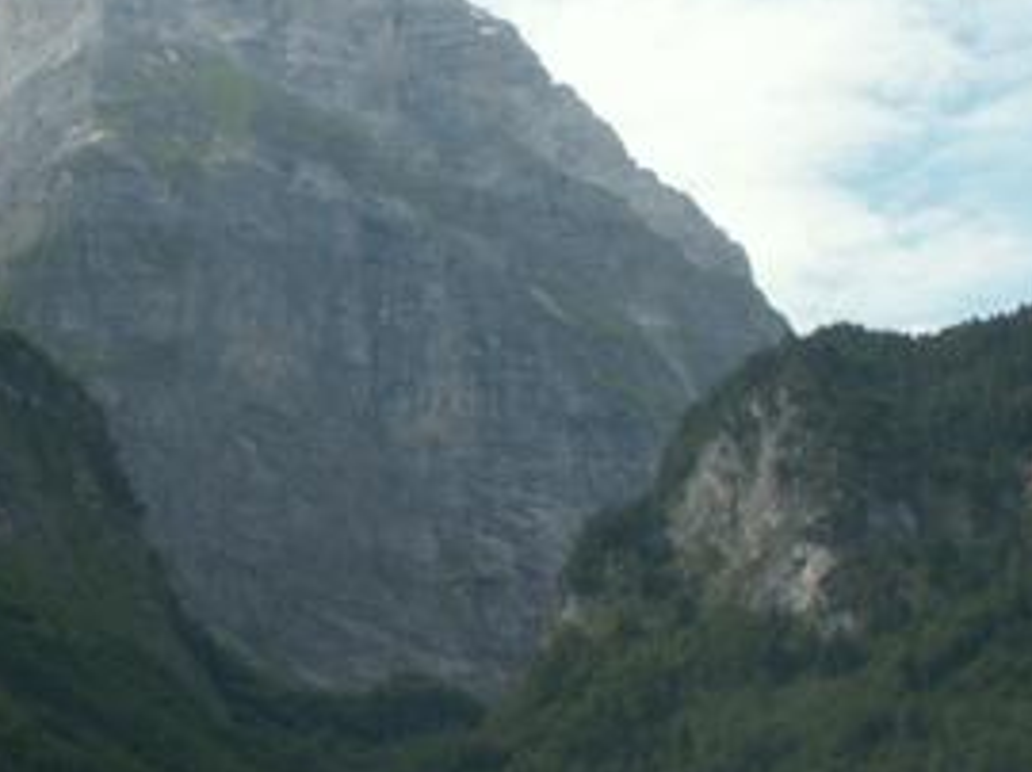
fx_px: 2472
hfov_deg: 23.5
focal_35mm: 83
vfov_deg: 17.8
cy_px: 386
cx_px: 378
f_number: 8
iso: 50
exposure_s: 1/80
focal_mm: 5.86
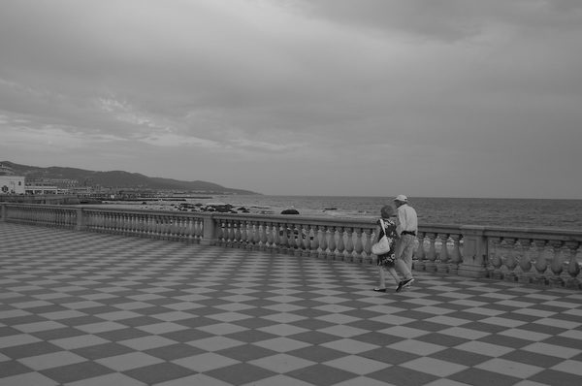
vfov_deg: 36.8
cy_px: 193
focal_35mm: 36
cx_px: 291
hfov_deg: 53.2
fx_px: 581
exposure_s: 1/125
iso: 100
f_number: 5.6
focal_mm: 24
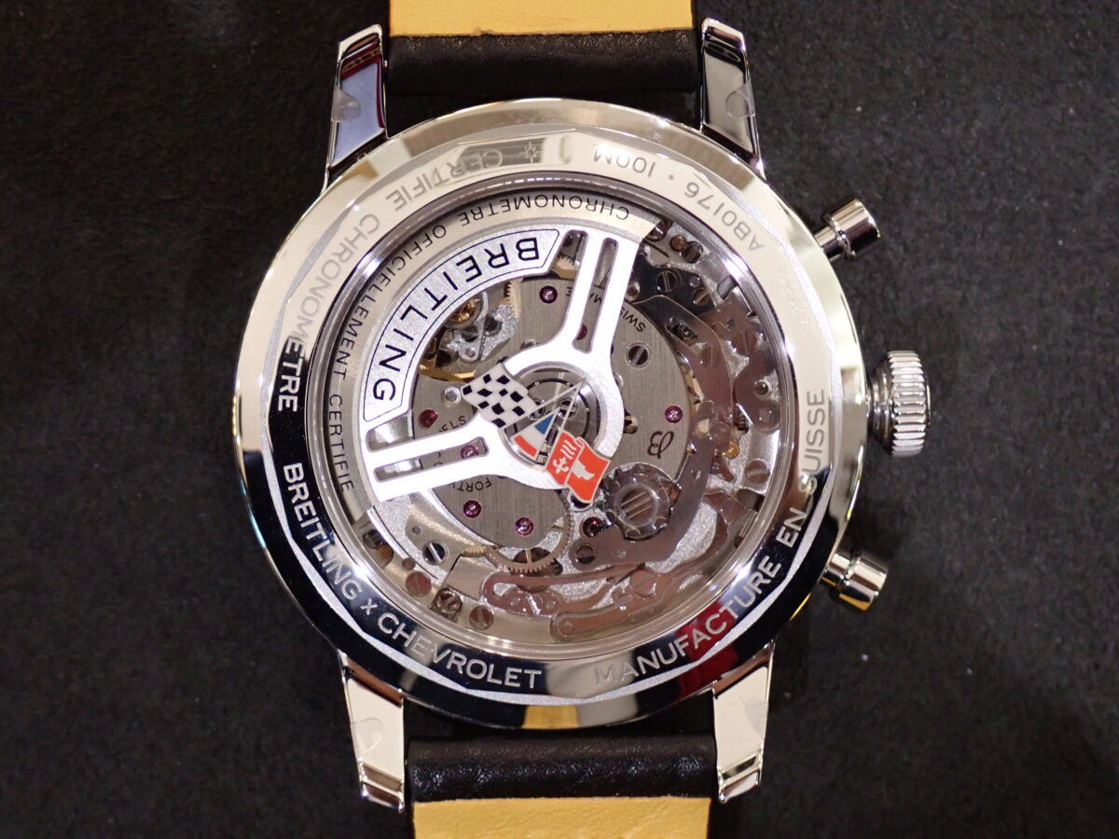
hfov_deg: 25.3
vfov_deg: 19.1
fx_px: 2489
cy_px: 420
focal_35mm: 77
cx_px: 560
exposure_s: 1/40
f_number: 4.1
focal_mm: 13.65
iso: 800
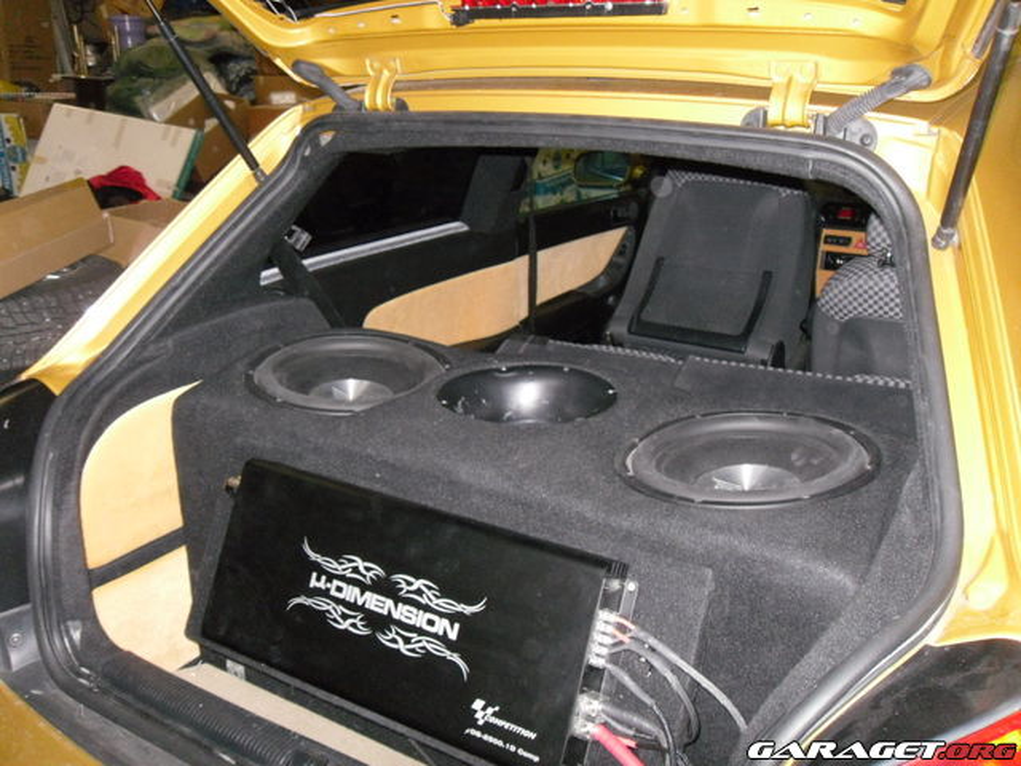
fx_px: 1032
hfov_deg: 52.6
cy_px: 383
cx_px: 510
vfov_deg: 40.7
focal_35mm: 35
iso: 400
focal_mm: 6.3
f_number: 3.5
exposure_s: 1/45
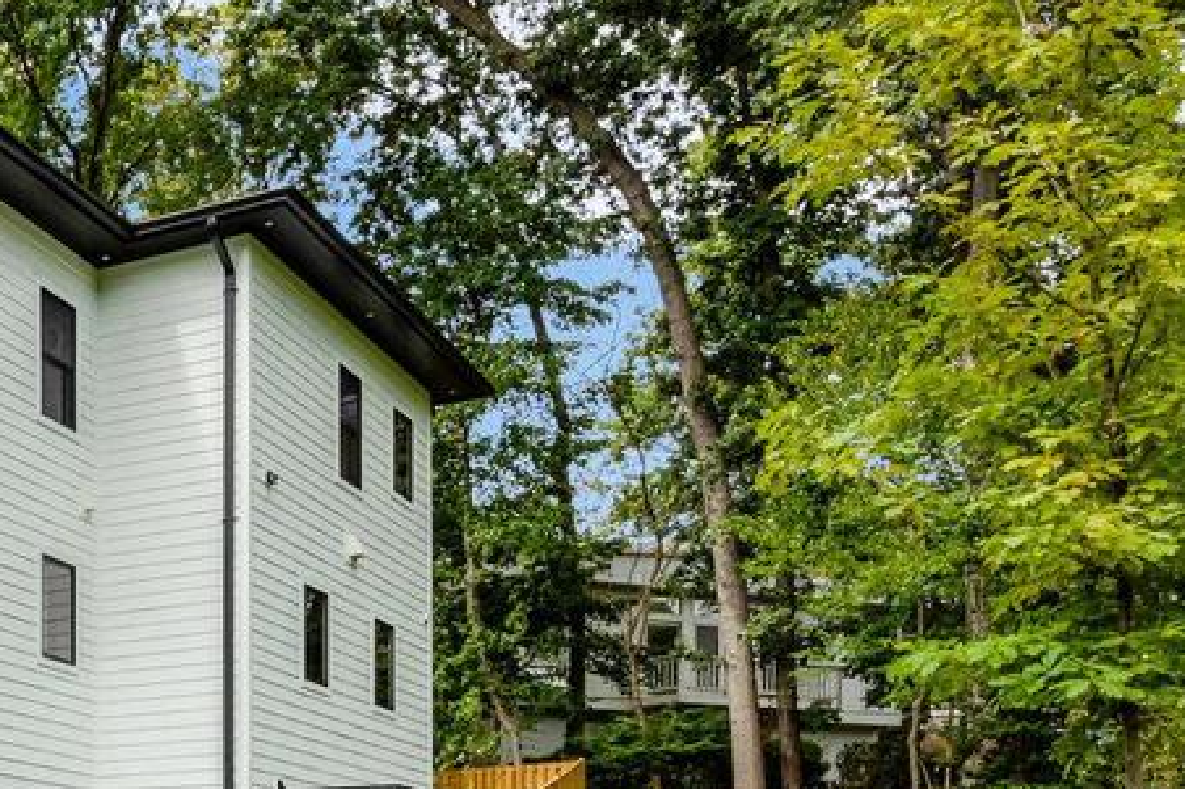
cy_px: 737
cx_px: -343
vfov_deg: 25.5
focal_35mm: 51
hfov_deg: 30.8
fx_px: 1678
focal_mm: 16
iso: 1250
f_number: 8
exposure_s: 1/1250
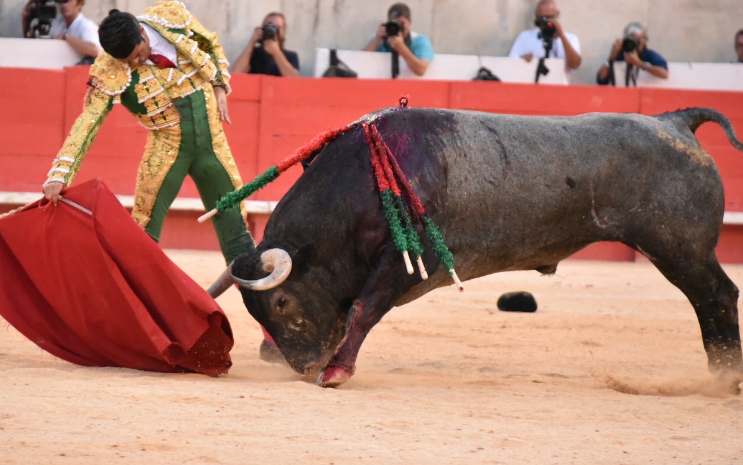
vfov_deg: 4.3
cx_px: 313
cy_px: 156
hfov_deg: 6.9
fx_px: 6157
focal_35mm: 304
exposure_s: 1/640
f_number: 5.6
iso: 12800
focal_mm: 230
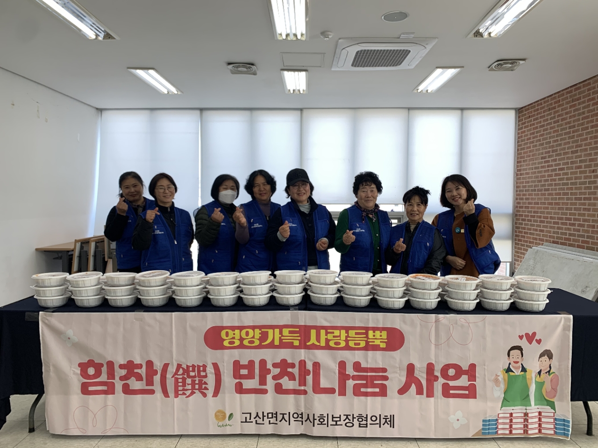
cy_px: 224
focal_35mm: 26
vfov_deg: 53.1
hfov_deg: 67.3
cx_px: 299
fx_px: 449
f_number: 1.8
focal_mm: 4.25
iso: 32
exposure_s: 1/120
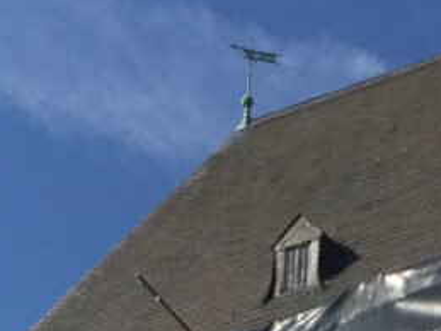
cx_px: 381
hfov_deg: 14.9
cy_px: 662
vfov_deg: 10.4
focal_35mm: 131
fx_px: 1668
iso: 32
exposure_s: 1/3597
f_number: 2.2
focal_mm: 4.15
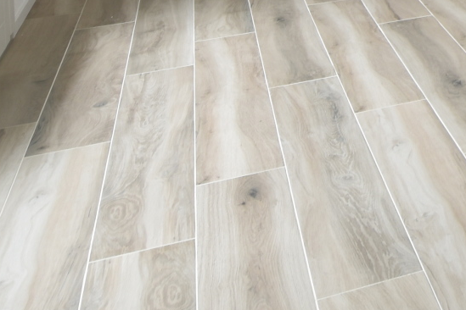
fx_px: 906
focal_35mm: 70
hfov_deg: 23.9
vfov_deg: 15.8
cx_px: 666
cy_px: -290
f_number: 7.1
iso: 100
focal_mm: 10
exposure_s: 1/6
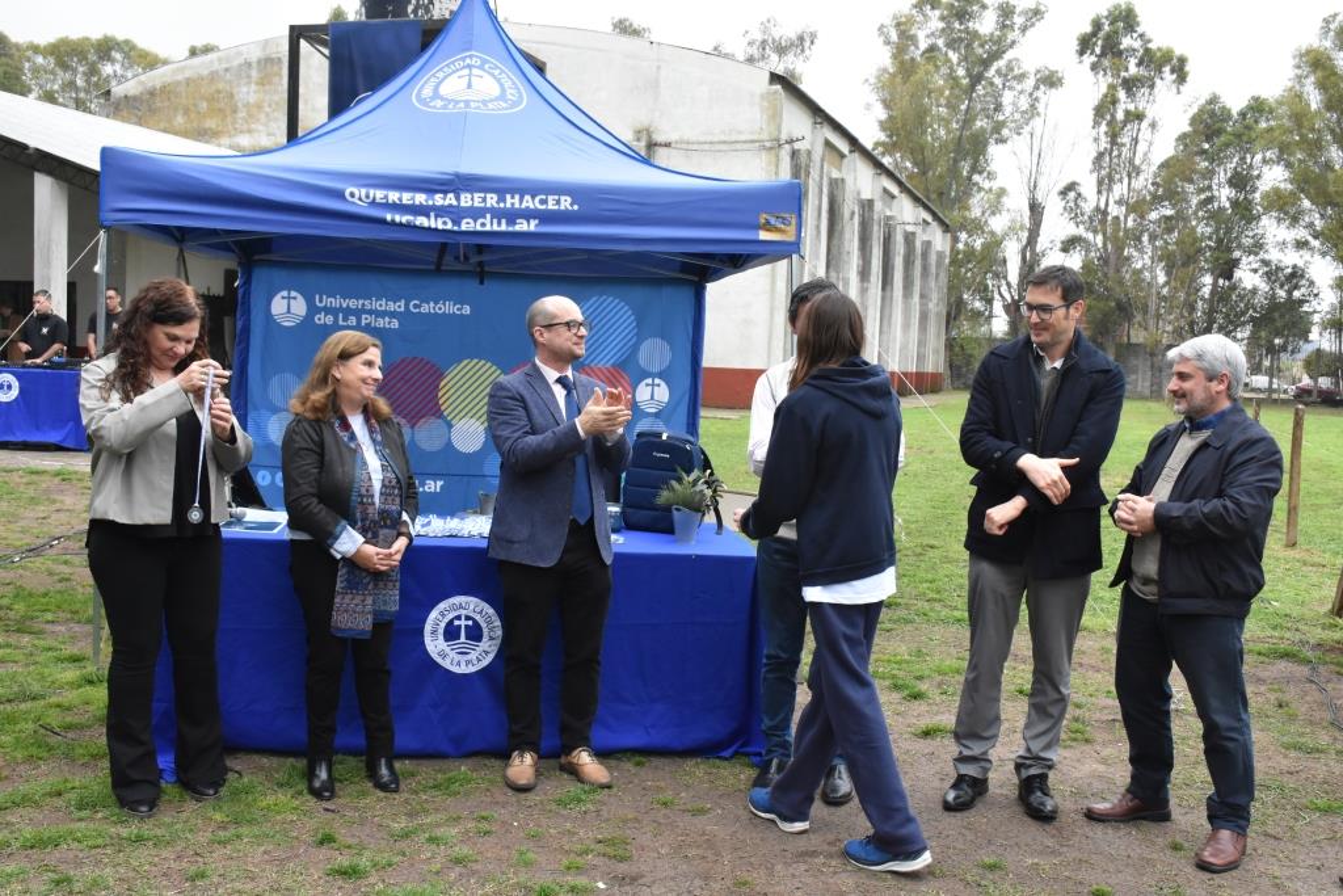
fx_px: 1343
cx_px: 672
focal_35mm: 36
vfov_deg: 36.9
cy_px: 448
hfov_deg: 53.1
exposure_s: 1/320
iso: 2000
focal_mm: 24
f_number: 9
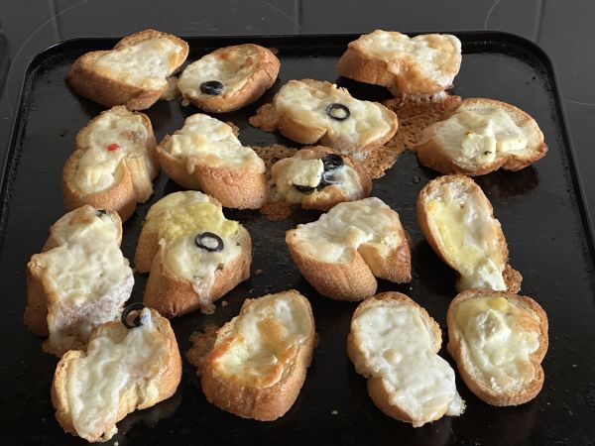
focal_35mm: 77
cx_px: 298
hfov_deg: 25.3
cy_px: 223
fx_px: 1324
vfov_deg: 19.1
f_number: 2.8
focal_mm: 9
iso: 640
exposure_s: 1/49
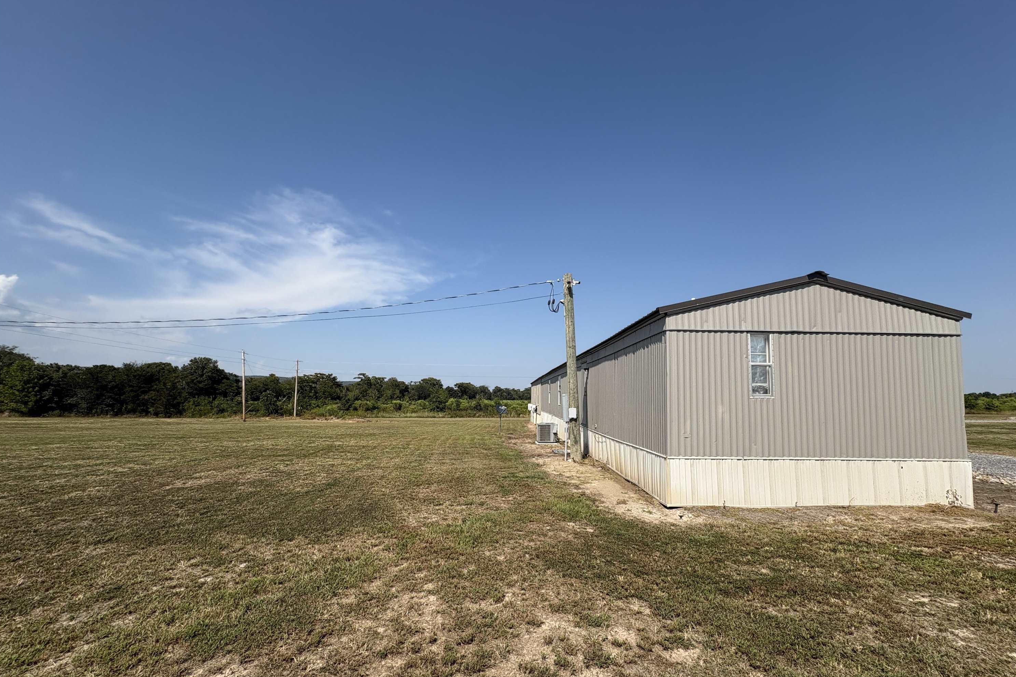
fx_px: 423
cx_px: 519
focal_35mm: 15
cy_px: 369
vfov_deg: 77.1
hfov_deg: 100.4
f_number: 2.2
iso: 40
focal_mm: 2.22
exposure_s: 1/2770
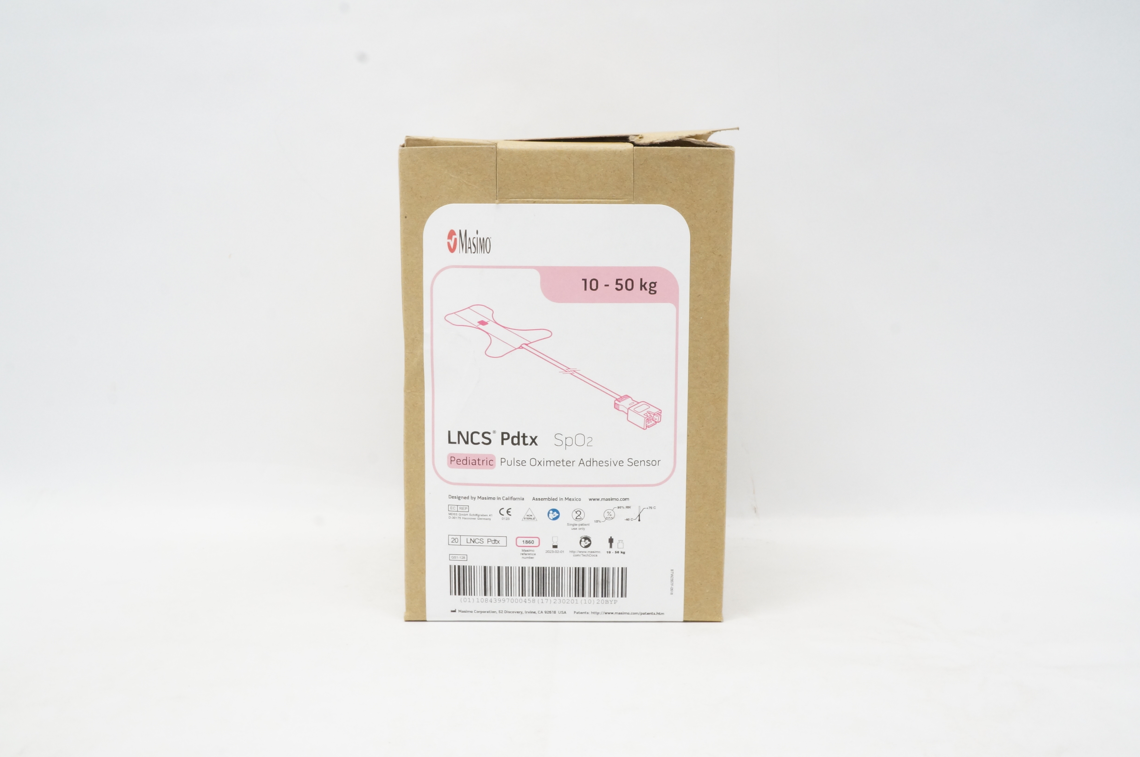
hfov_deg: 53.2
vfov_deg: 36.8
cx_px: 570
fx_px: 1139
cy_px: 378
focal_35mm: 36
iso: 1600
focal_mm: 24
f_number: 14
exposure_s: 1/20
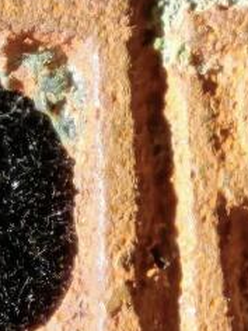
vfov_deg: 2.4
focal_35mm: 817
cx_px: -99
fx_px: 7804
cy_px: 307
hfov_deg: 1.8
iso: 400
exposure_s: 1/100
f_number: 2
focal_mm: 9
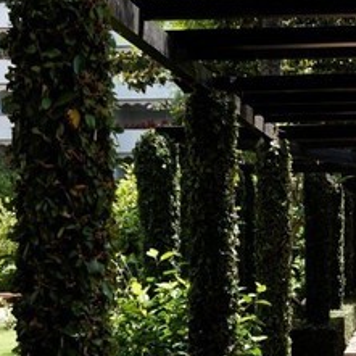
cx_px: 375
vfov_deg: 20.7
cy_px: 271
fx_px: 966
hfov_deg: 20.1
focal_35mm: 83
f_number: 8
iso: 100
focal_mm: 16
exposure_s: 1/80
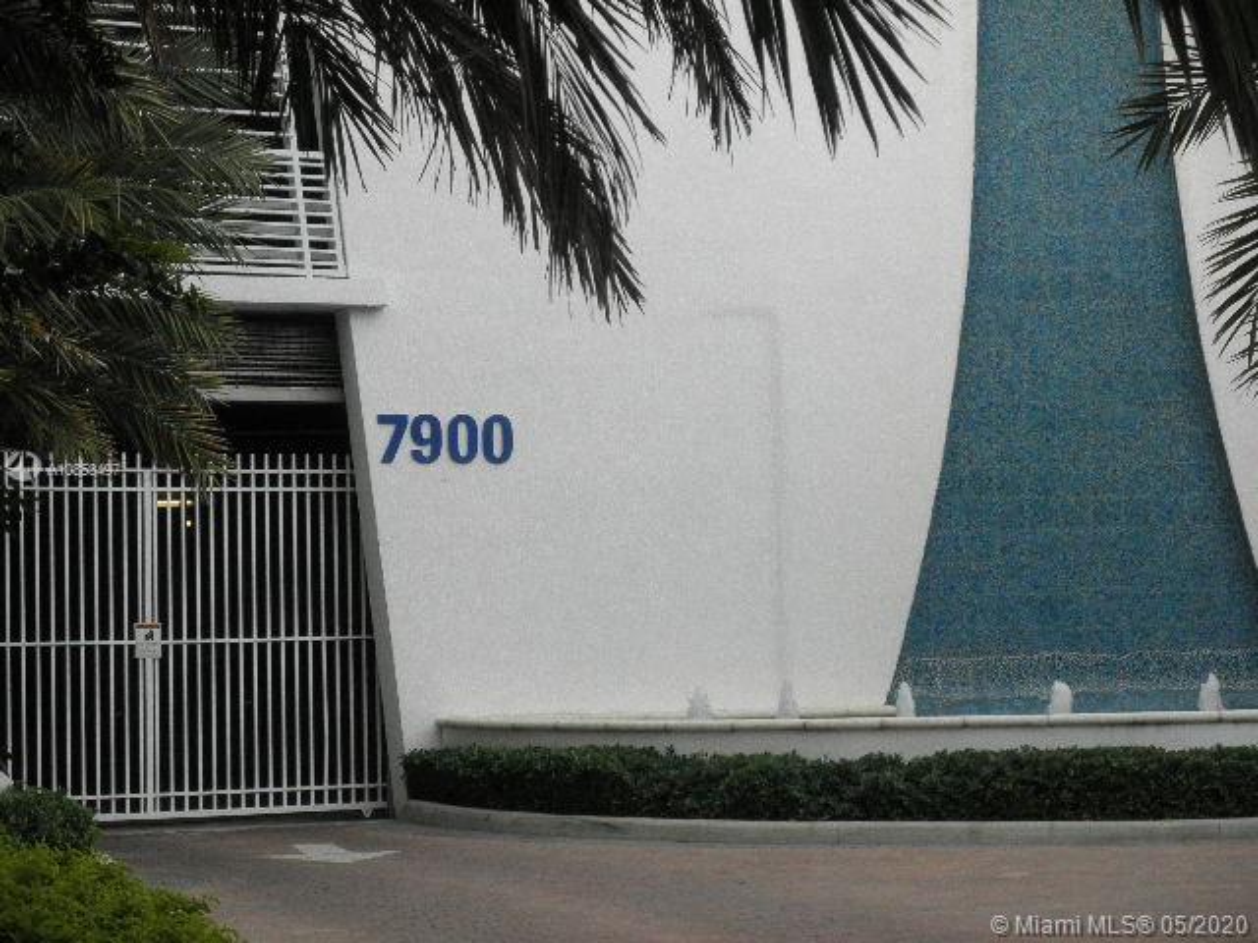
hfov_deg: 21.3
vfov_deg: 16.1
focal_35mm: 92
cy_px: 472
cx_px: 629
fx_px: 3343
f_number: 4.2
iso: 125
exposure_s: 1/125
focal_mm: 16.3
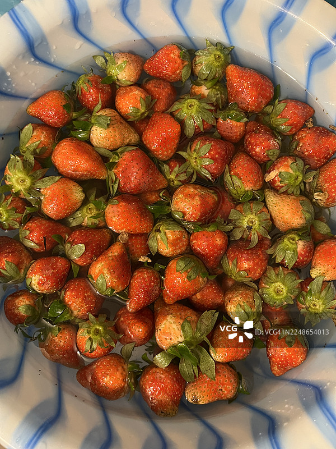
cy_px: 224
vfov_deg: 67.3
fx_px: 336
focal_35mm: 26
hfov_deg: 53.1
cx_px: 168
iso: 500
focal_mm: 5.1
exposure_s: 1/33
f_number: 1.6
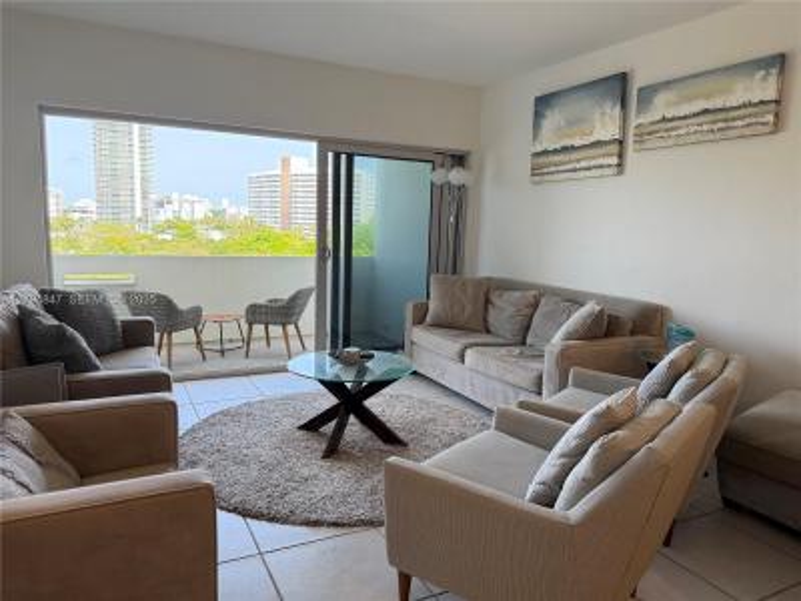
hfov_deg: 71.6
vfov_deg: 56.8
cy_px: 300
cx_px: 400
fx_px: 555
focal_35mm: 24
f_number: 1.78
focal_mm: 6.76
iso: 200
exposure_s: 1/240
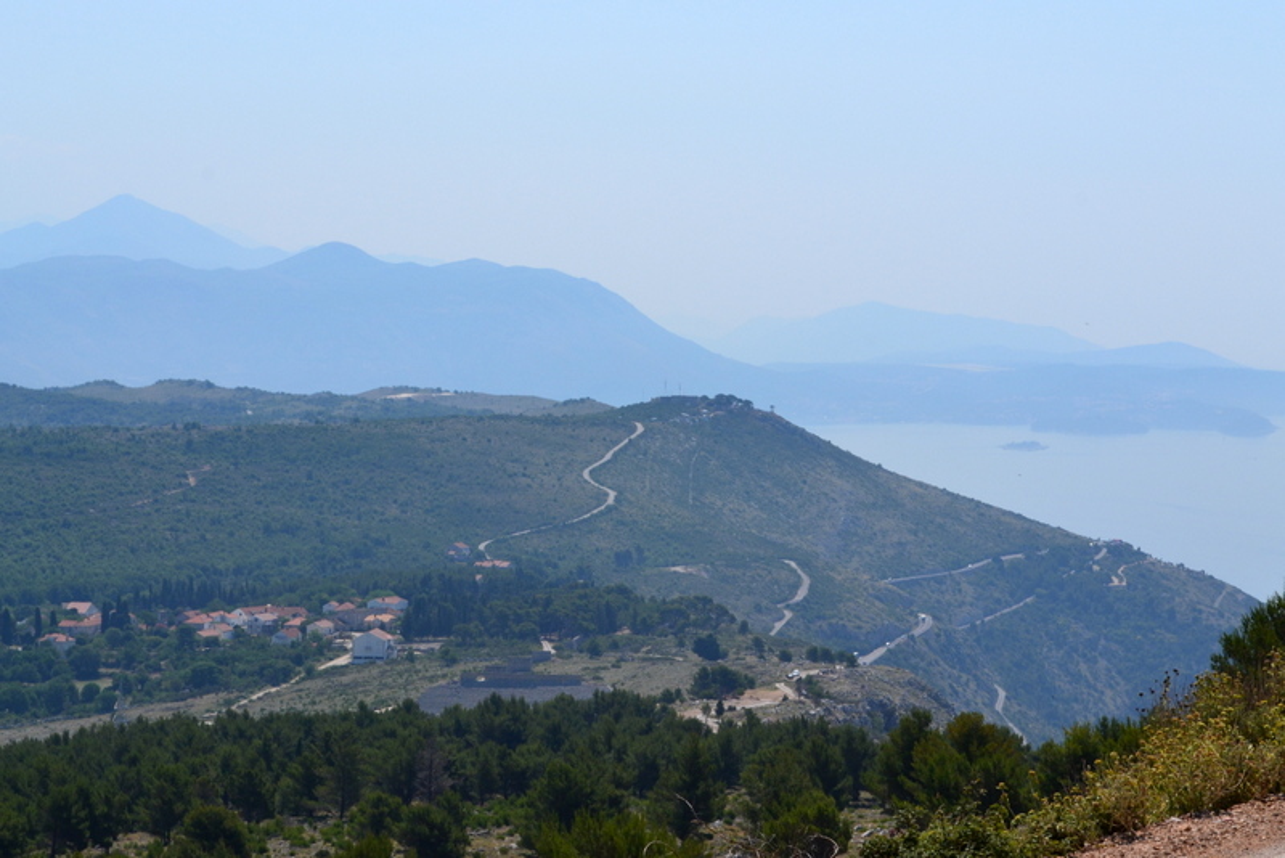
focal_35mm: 82
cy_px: 429
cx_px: 642
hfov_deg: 24.6
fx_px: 2946
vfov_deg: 16.6
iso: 320
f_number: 11
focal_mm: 55
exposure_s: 1/500
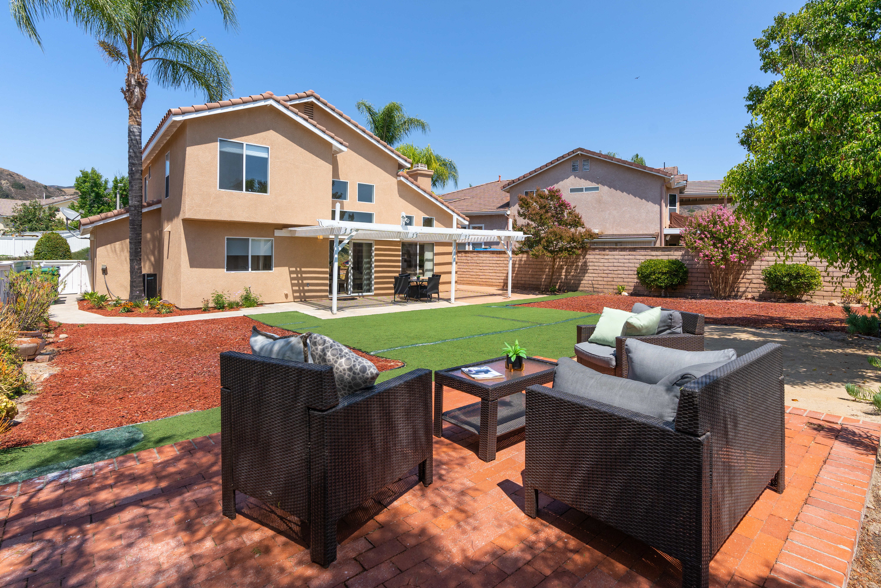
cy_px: 294
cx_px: 440
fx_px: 392
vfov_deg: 73.7
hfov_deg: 96.7
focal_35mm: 16
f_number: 7.1
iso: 250
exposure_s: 1/800
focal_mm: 16
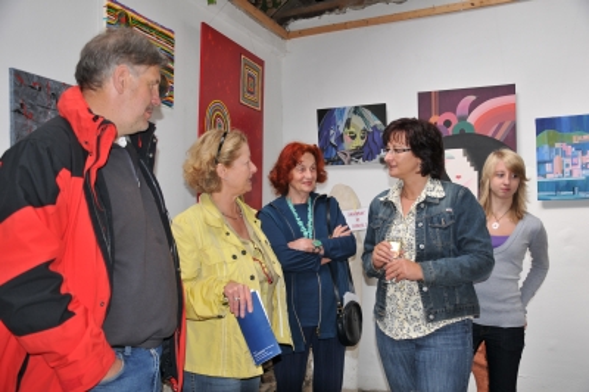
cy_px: 196
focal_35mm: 33
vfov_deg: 39.9
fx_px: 539
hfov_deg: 57.3
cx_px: 294
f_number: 3.8
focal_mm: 22
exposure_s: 1/60
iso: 200
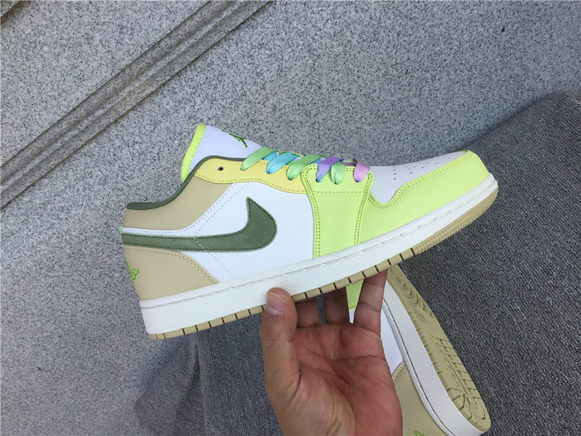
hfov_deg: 58.4
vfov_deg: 45.4
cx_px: 290
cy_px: 218
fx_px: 520
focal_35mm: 31
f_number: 2.4
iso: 25
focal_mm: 3.3
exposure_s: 1/570
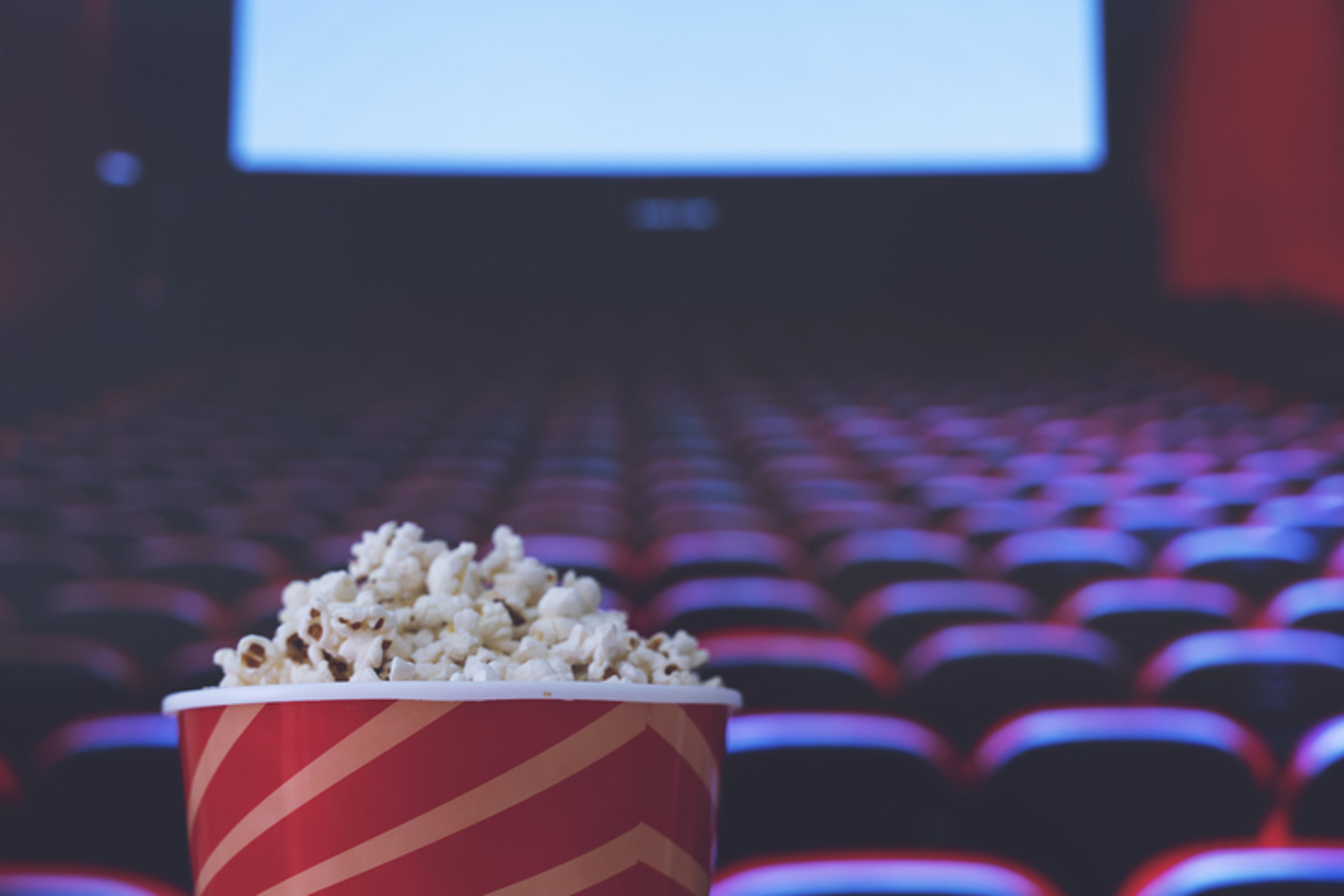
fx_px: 1979
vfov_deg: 25.5
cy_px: 448
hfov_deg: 37.5
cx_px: 672
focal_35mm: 53
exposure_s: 1/30
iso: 160
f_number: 3.5
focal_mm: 53
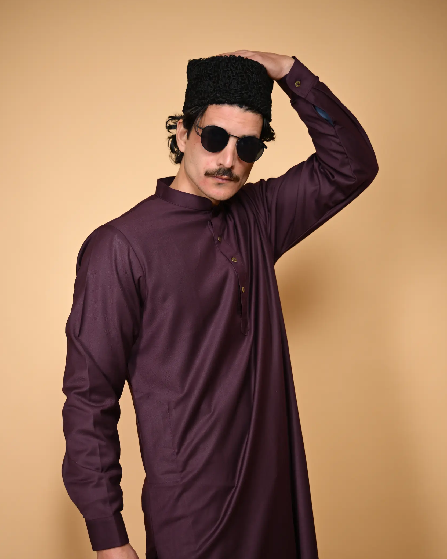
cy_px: 320
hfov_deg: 32.7
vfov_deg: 40.2
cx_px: 222
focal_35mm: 46
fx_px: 761
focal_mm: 40
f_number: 2.8
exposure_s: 1/200
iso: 100
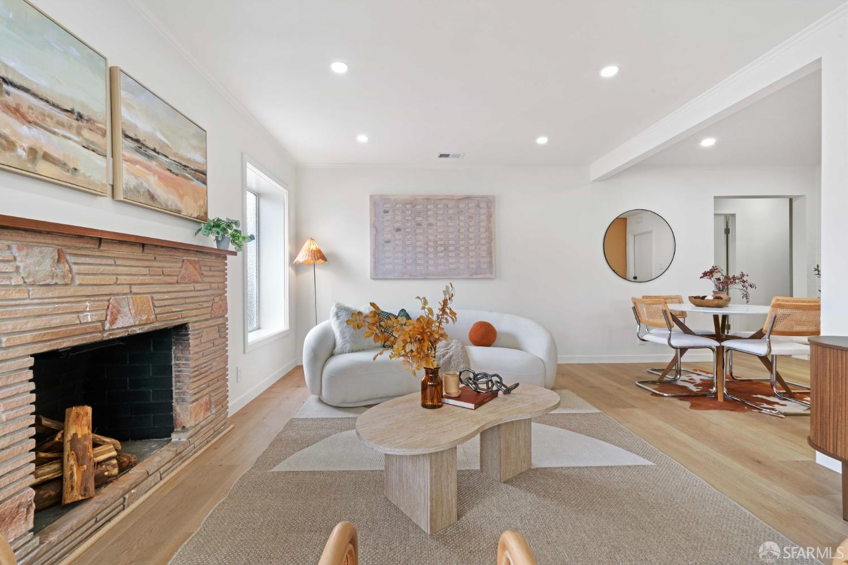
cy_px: 282
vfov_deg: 73.7
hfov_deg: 96.7
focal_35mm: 16
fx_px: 377
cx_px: 424
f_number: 14
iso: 250
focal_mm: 16
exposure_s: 1/2.5
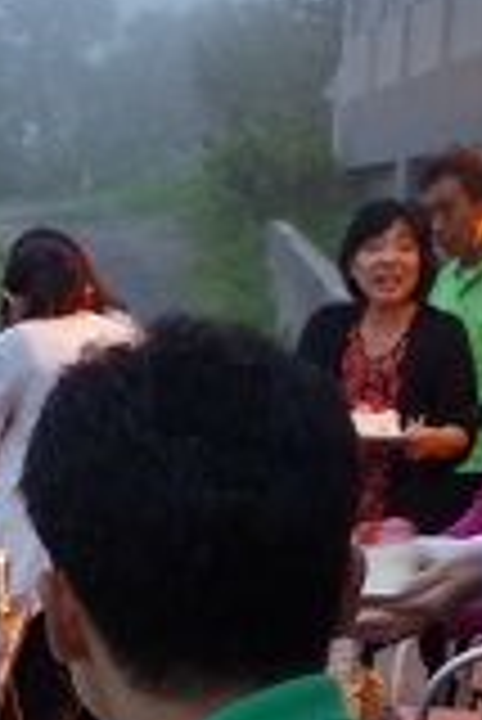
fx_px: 2405
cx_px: -338
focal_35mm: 120
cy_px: 855
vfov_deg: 16.4
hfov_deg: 10.8
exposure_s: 1/50
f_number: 4
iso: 1600
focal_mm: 20
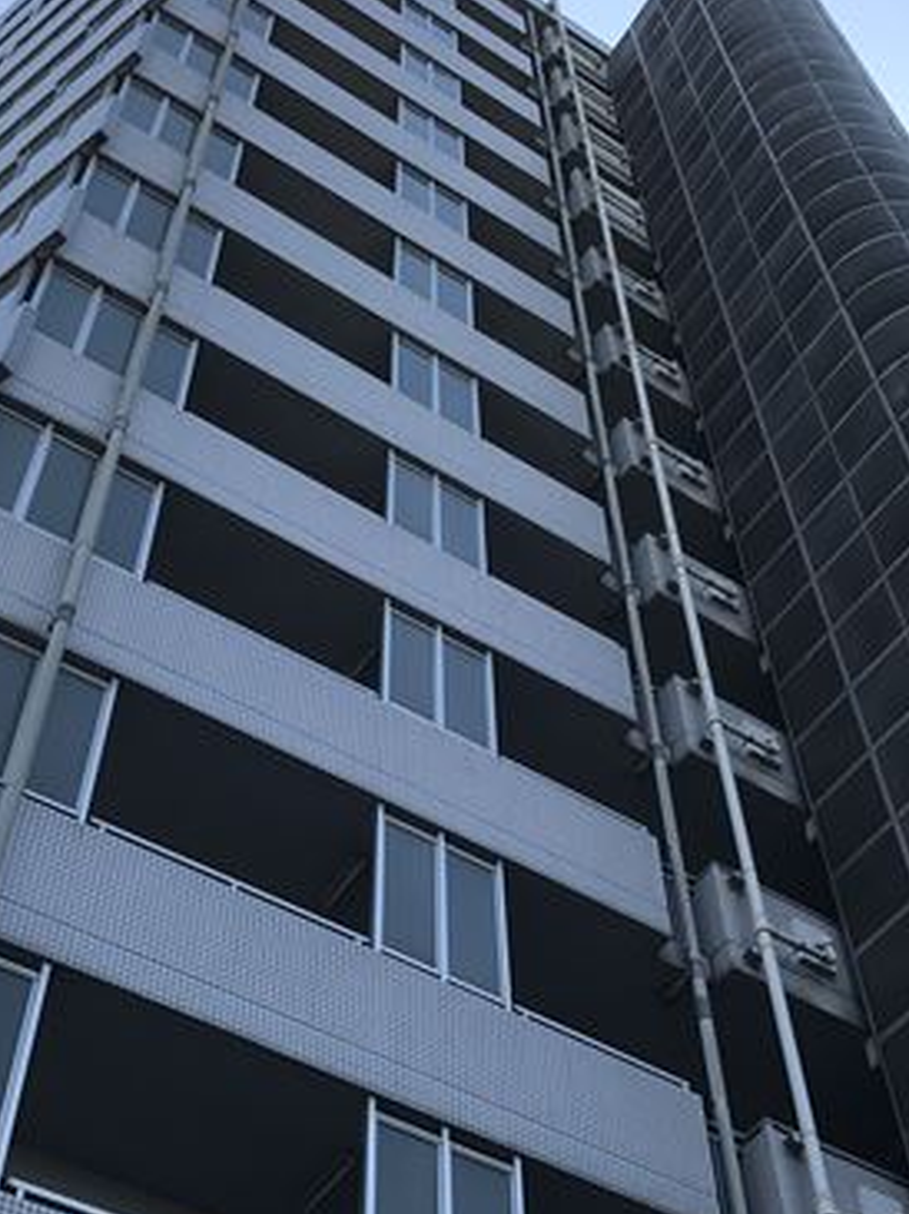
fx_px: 1718
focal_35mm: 49
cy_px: 667
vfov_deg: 38.9
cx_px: 438
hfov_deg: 29.6
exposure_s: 1/1182
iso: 20
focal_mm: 3.99
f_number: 1.8
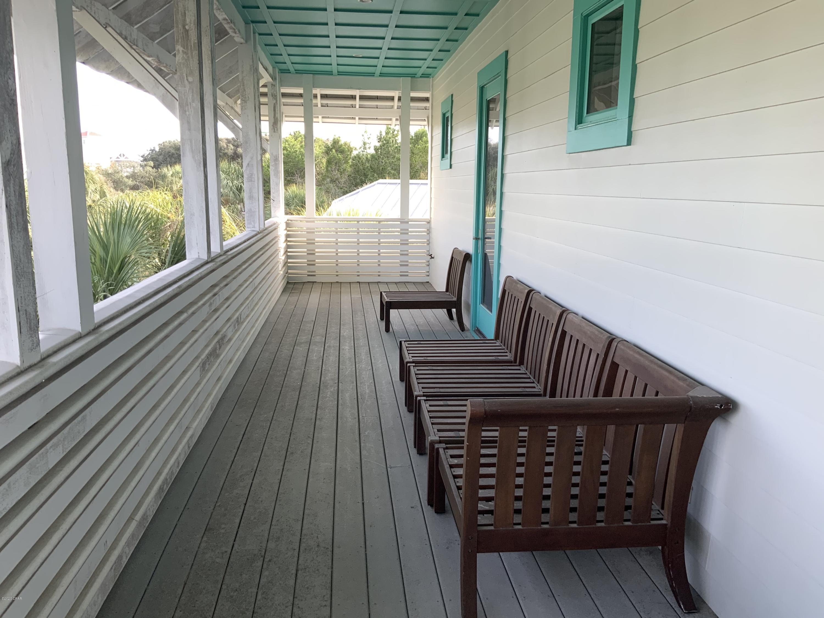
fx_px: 690
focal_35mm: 29
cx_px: 412
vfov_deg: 48.2
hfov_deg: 61.7
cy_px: 309
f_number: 1.8
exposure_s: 1/120
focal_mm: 3
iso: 16
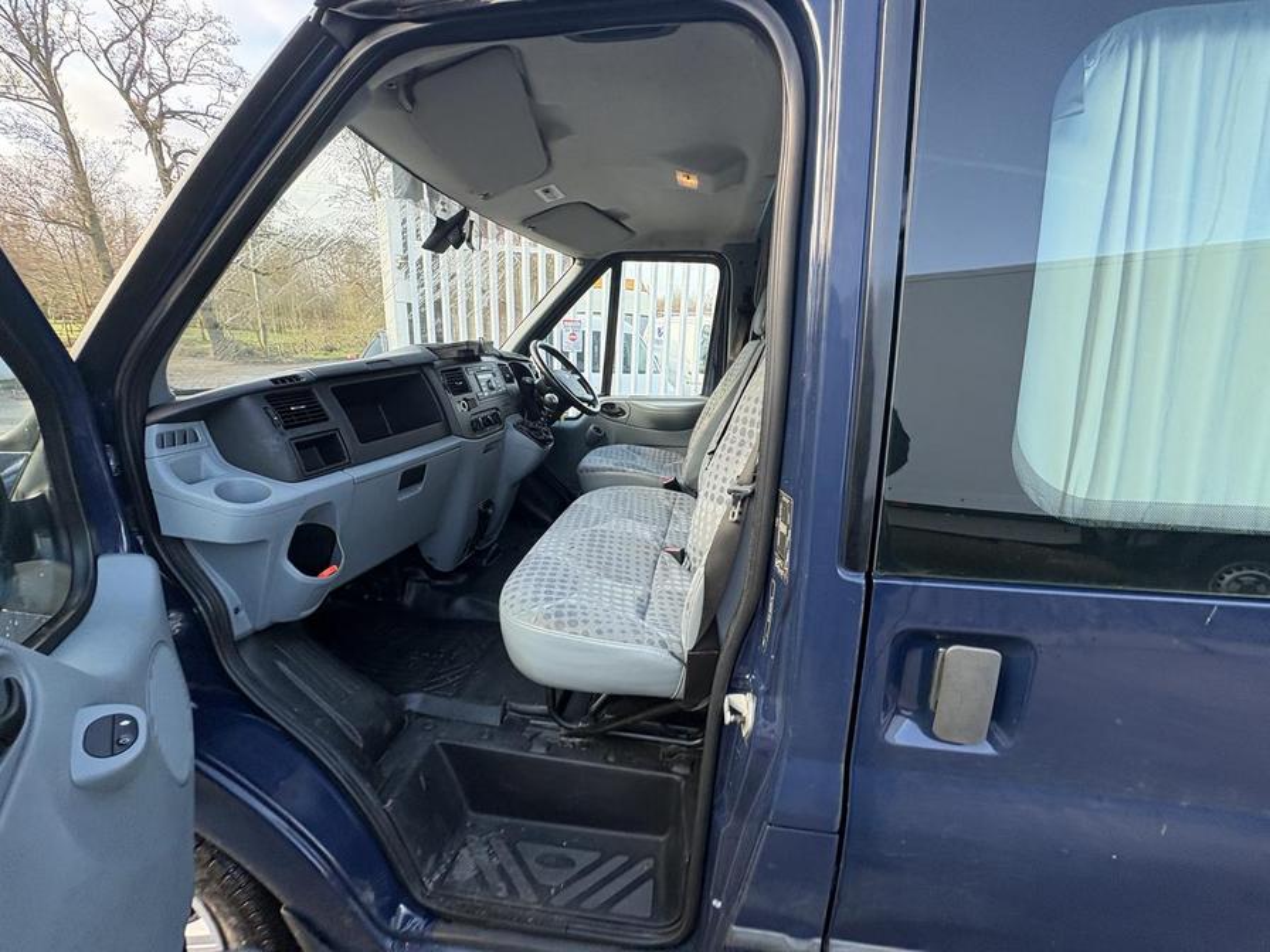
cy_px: 476
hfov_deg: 102.1
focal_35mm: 14
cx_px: 635
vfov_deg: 85.7
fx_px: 514
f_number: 2.2
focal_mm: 2.22
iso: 125
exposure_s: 1/99
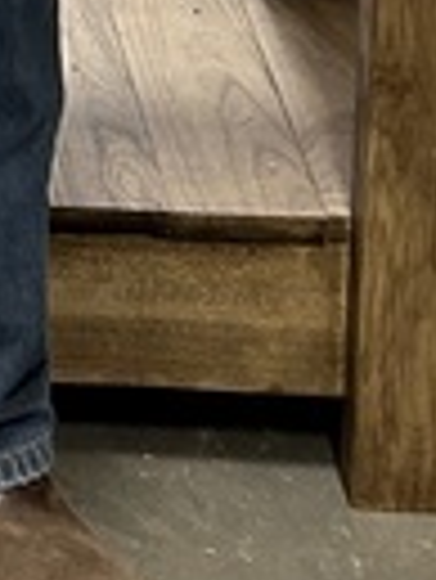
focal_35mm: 206
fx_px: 3454
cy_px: -836
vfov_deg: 8.7
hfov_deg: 6.9
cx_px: -553
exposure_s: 1/120
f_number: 1.5
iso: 100
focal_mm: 5.7
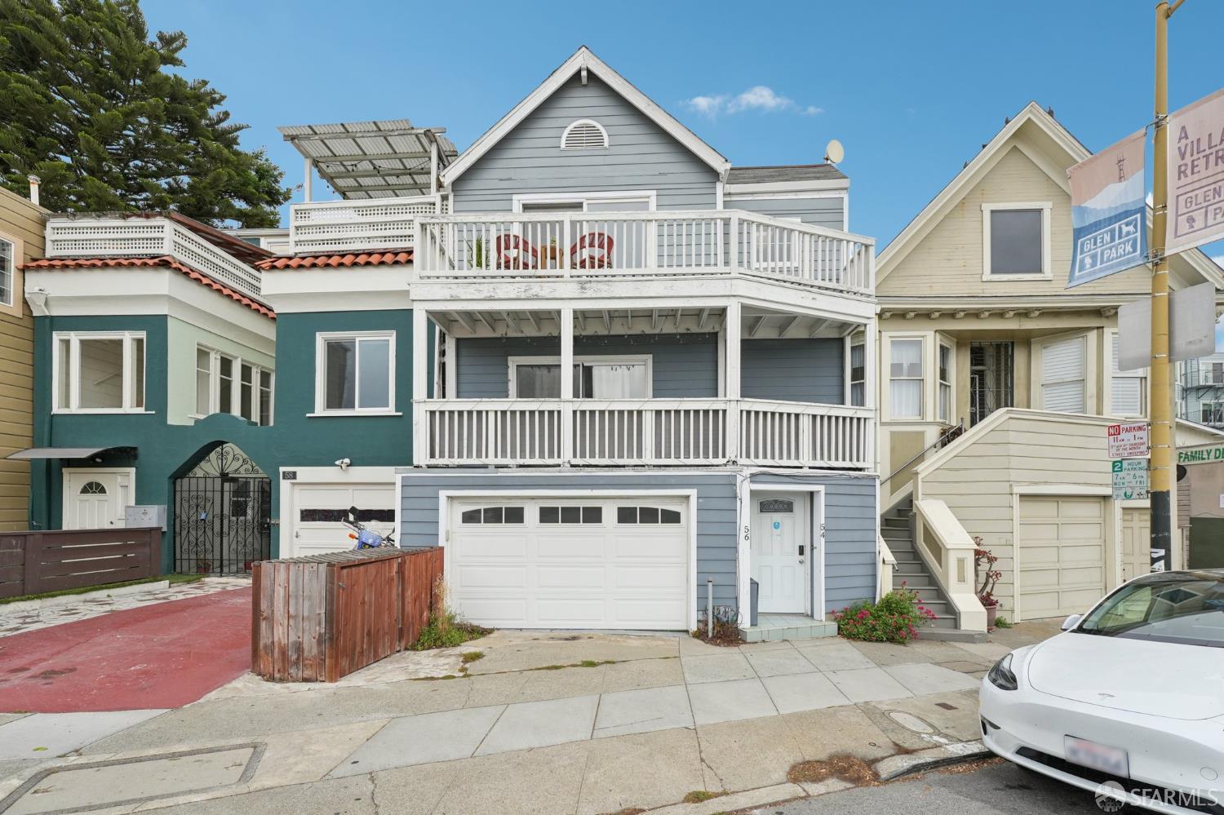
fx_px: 476
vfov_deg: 81.2
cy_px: 408
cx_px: 612
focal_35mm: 14
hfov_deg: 104.3
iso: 640
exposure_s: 1/1250
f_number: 8
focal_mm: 14
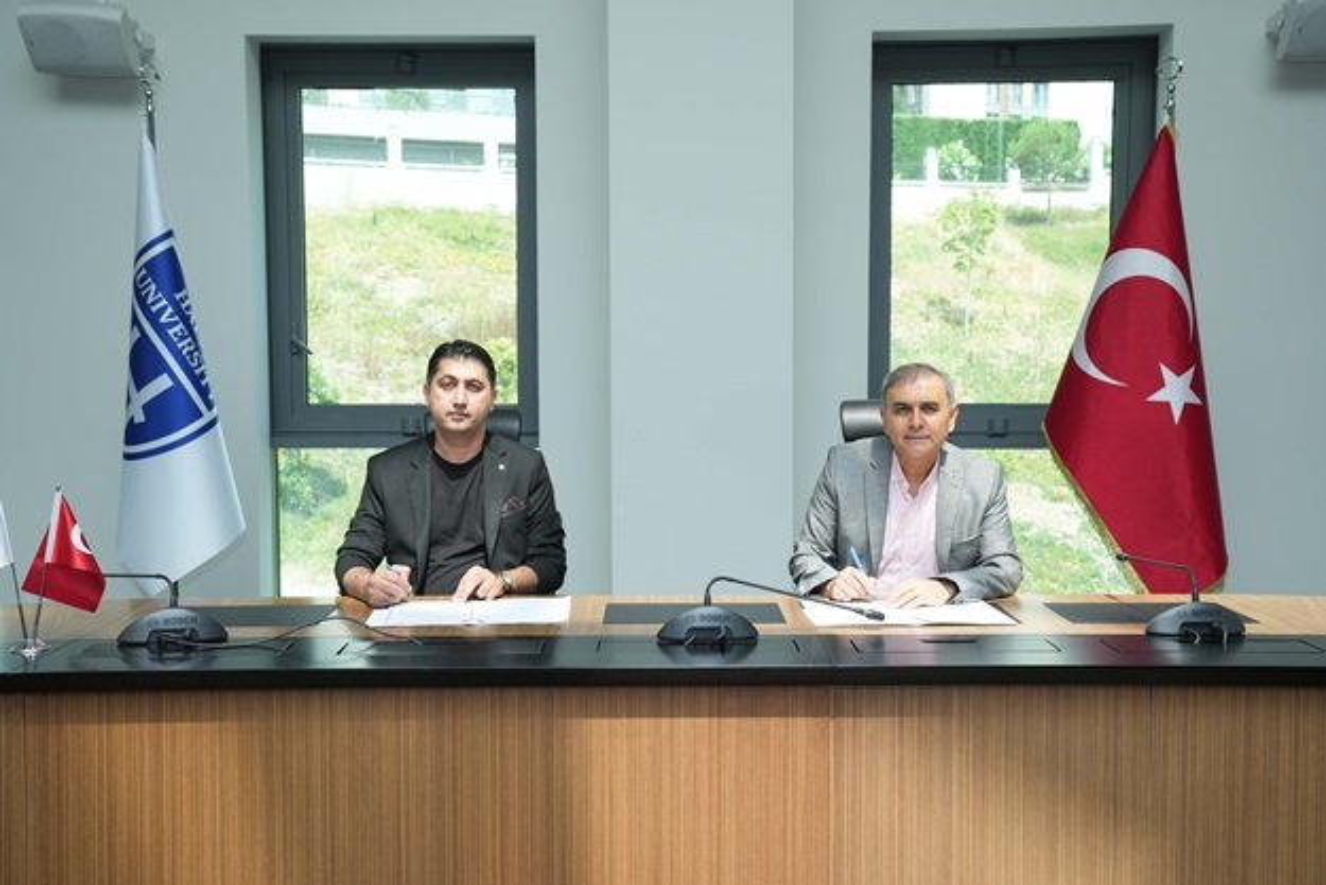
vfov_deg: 35.1
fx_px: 1400
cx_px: 663
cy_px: 442
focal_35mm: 38
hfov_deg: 50.7
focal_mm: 38
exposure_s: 1/200
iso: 500
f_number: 5.6
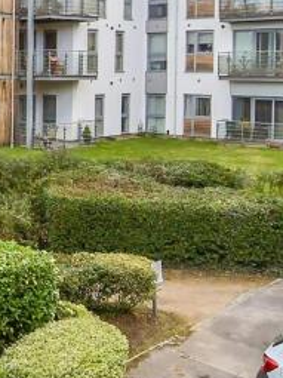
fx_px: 633
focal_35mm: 58
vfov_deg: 32.5
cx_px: -119
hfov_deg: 21.8
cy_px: 88
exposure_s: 1/500
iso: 400
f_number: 9
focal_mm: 10
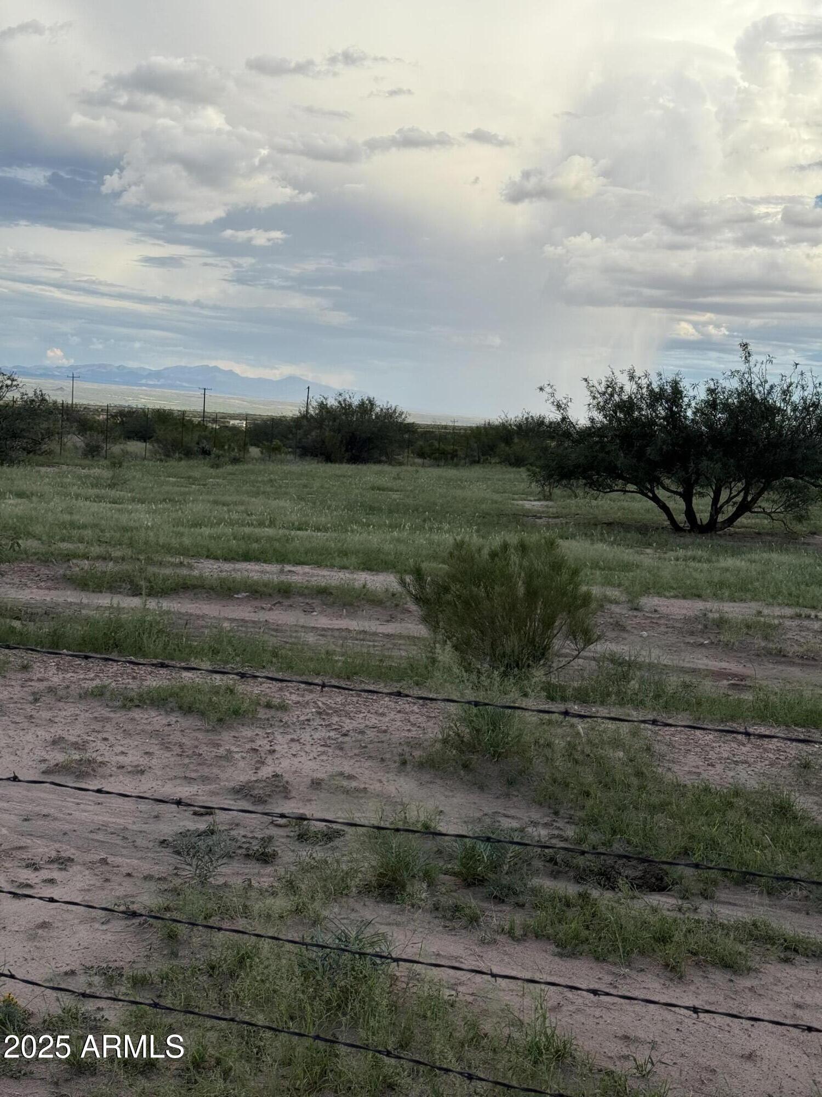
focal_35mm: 48
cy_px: 548
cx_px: 411
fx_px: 1520
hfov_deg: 30.3
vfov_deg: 39.7
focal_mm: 6.76
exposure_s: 1/3226
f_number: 1.78
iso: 64
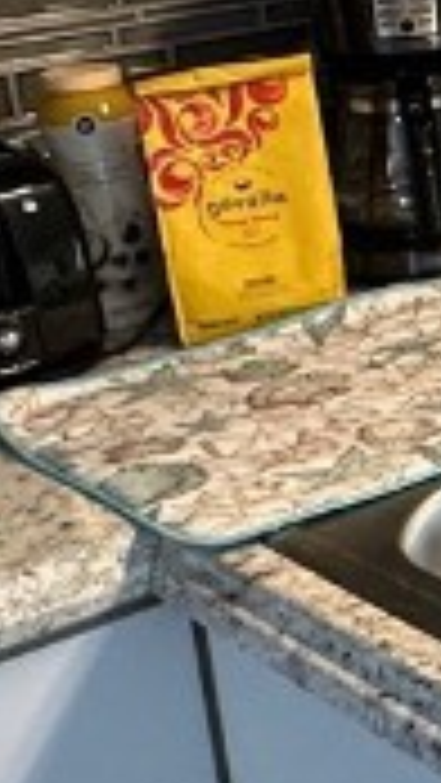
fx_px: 1869
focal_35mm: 90
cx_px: 932
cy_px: 238
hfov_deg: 11.8
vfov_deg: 23.5
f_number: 2.2
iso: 160
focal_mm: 2.22
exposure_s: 1/60
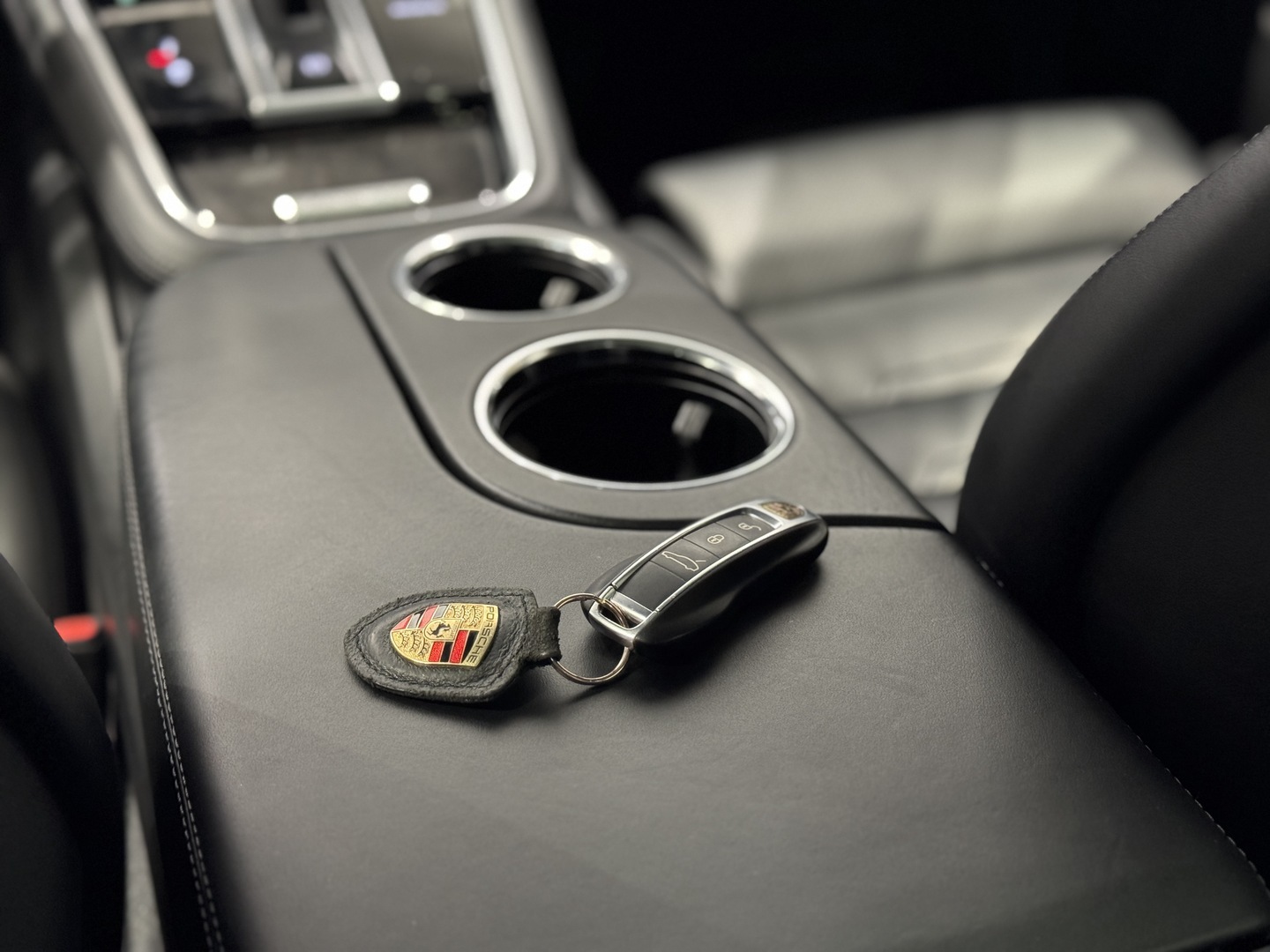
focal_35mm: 48
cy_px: 476
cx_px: 635
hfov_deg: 39.7
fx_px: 1761
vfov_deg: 30.3
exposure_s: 1/25
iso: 500
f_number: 1.78
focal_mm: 6.76
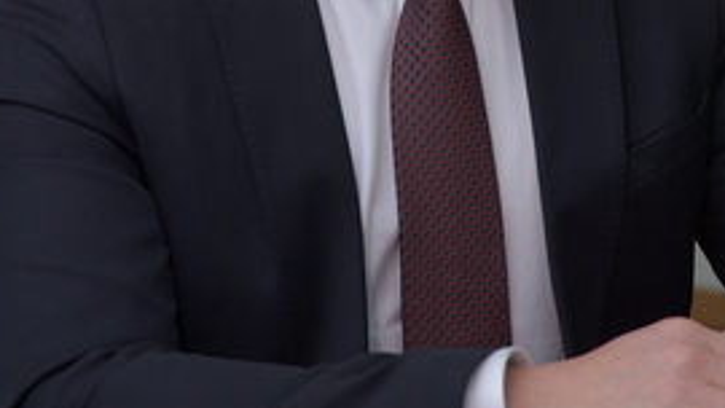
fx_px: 4057
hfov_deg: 10.2
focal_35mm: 211
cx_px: 462
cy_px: -132
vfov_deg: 5.7
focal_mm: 85
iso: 200
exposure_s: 1/60
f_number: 5.6
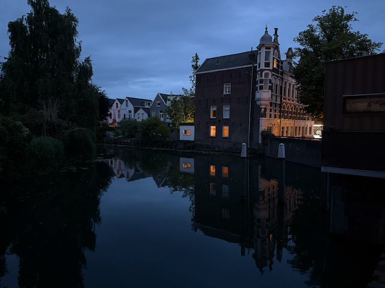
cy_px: 144
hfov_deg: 71.6
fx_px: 267
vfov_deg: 56.8
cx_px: 192
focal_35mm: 24
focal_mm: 6.76
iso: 1600
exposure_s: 1/25
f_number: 1.78
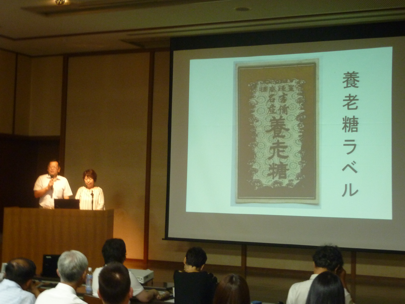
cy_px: 152
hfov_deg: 29.0
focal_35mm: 67
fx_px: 784
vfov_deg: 21.9
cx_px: 202
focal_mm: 11
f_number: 4.1
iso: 400
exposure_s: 1/10
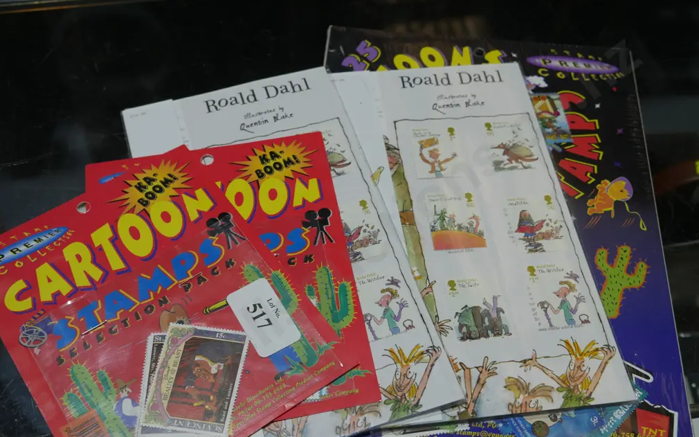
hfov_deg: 46.2
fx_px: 819
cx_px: 350
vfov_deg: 29.8
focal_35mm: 43
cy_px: 264
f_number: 5
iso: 200
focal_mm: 20
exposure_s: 1/125
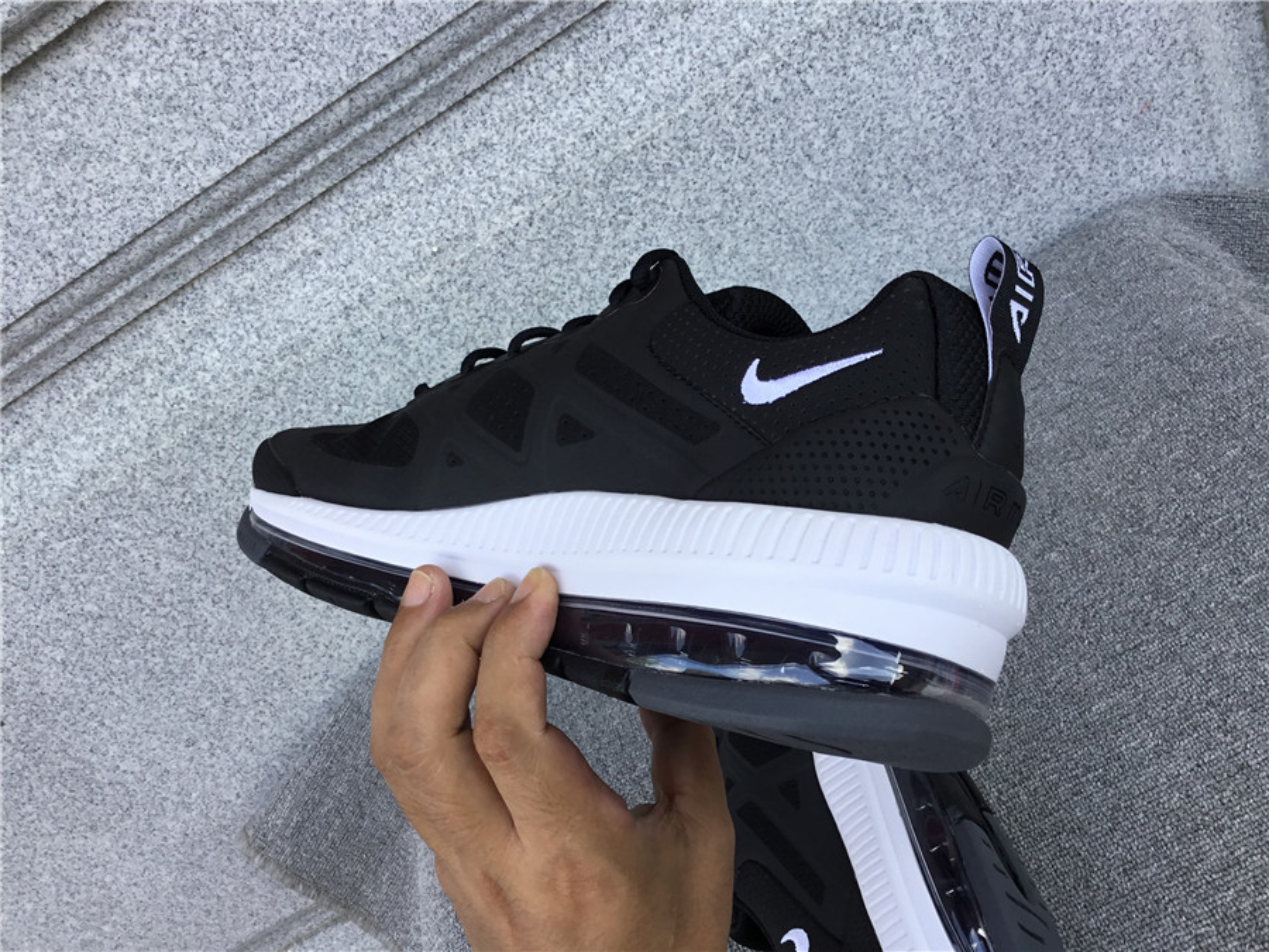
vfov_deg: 45.4
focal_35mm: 31
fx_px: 1136
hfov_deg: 58.4
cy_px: 476
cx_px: 634
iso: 25
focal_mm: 3.3
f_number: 2.4
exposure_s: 1/159
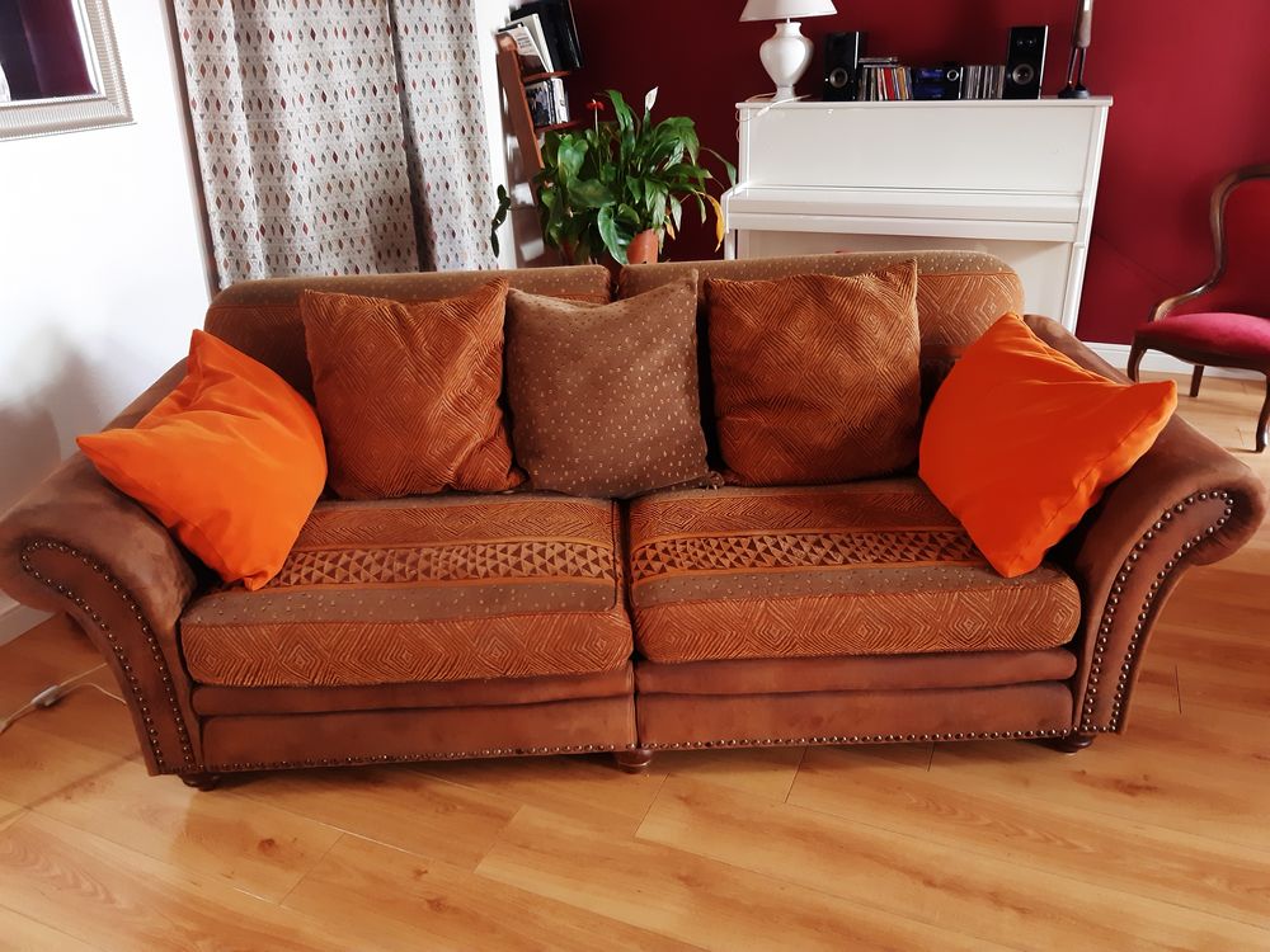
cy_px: 476
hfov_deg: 67.3
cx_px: 635
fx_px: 954
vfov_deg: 53.1
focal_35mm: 26
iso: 200
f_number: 1.7
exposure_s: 1/25
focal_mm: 3.92
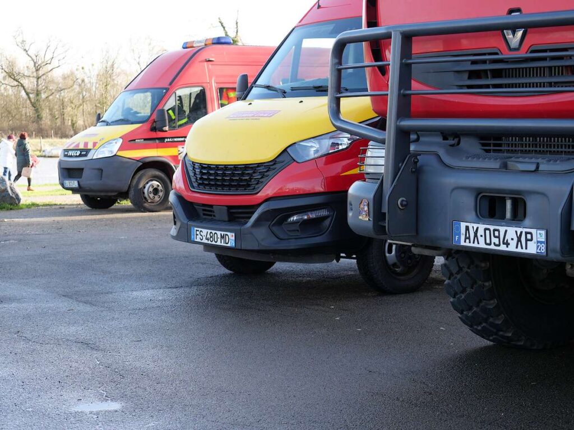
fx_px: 1161
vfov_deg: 21.0
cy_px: 215
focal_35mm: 70
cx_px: 287
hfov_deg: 27.8
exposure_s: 1/200
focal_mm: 35
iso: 200
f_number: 3.5
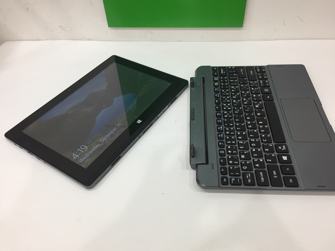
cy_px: 126
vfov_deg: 48.2
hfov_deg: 61.7
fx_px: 281
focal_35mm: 29
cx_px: 168
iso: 80
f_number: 2.2
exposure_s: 1/33
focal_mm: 4.15
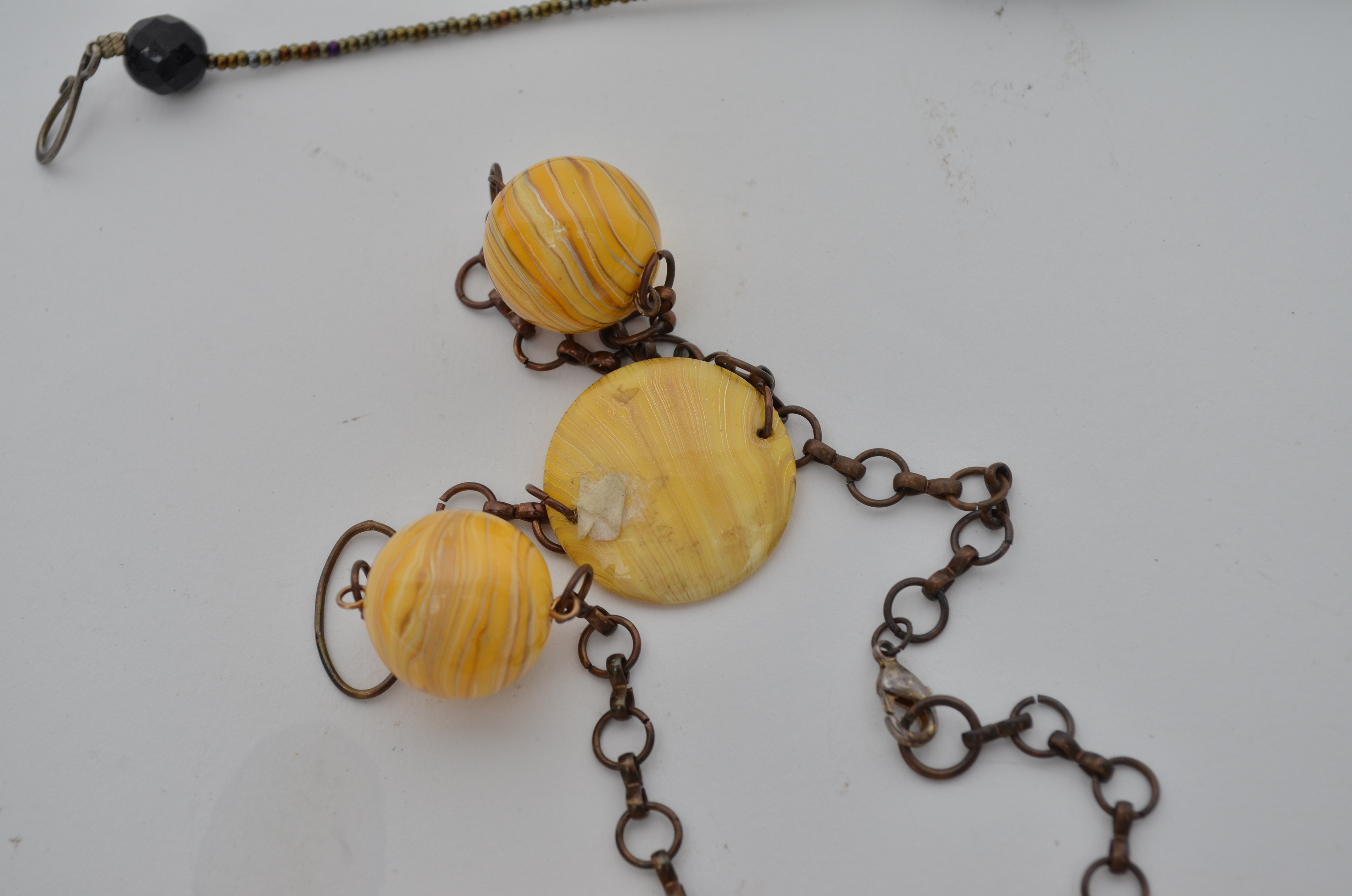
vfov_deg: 22.5
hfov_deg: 33.5
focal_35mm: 60
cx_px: 676
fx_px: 2249
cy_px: 448
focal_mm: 40
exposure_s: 1/180
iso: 250
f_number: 6.7
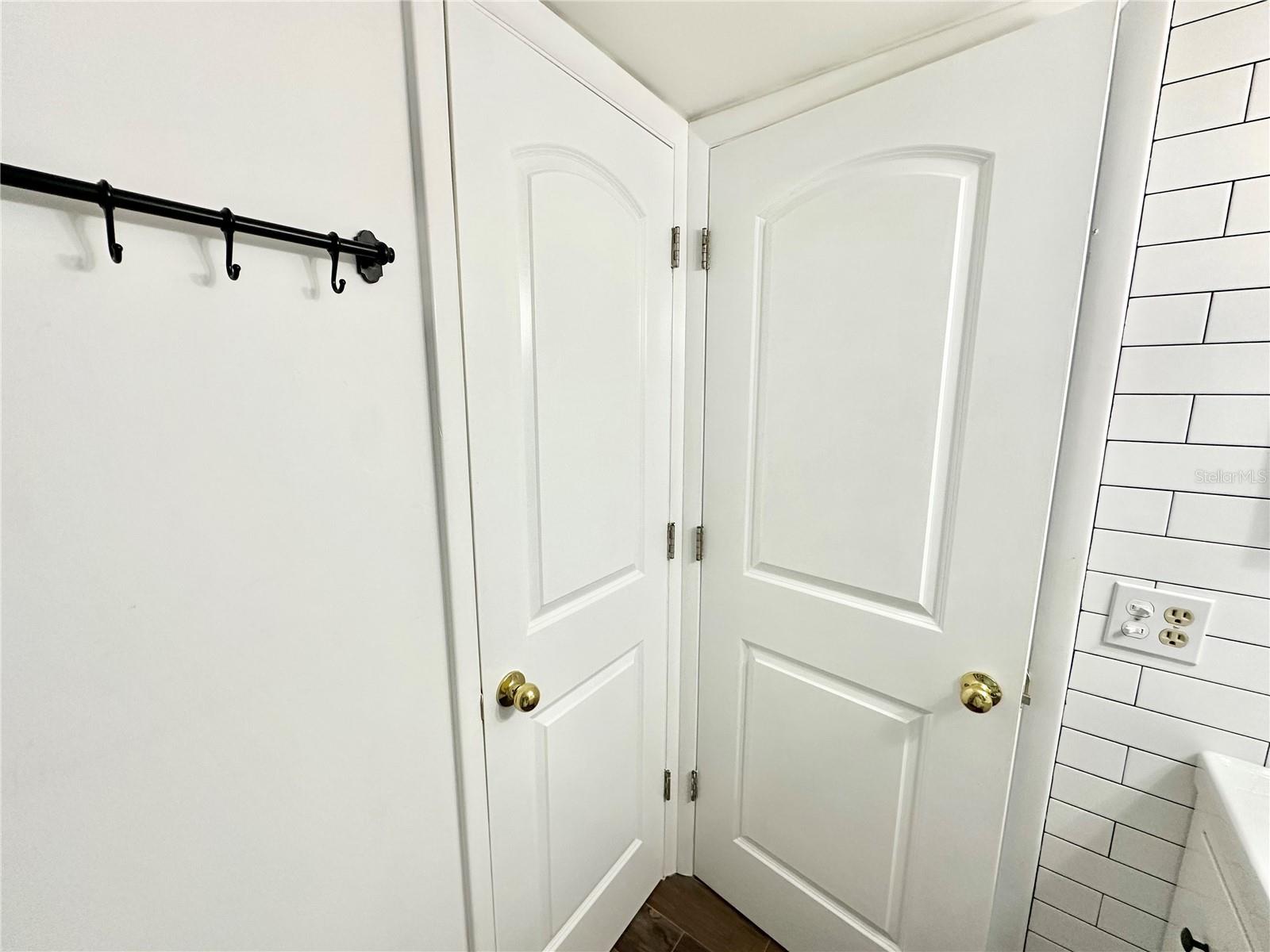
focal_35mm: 14
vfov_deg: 85.7
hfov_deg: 102.1
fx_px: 514
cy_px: 476
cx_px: 635
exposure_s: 1/120
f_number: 2.2
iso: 200
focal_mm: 2.22
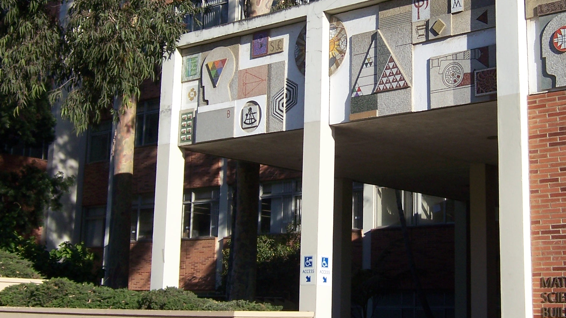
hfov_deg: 33.3
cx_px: 323
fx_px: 945
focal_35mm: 63
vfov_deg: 19.0
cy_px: 82
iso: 80
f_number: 4
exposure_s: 1/750
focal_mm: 6.7
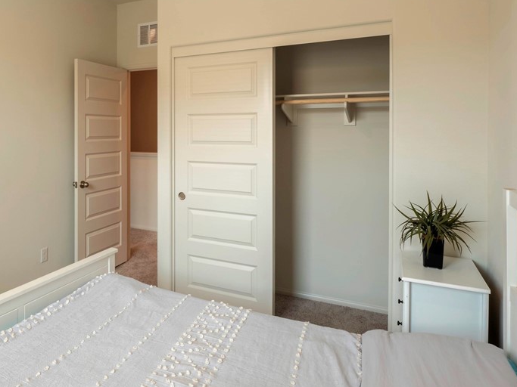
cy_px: 137
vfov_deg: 55.9
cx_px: 169
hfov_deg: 69.4
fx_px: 358
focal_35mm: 24
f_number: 8
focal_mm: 8
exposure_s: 1/25
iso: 100
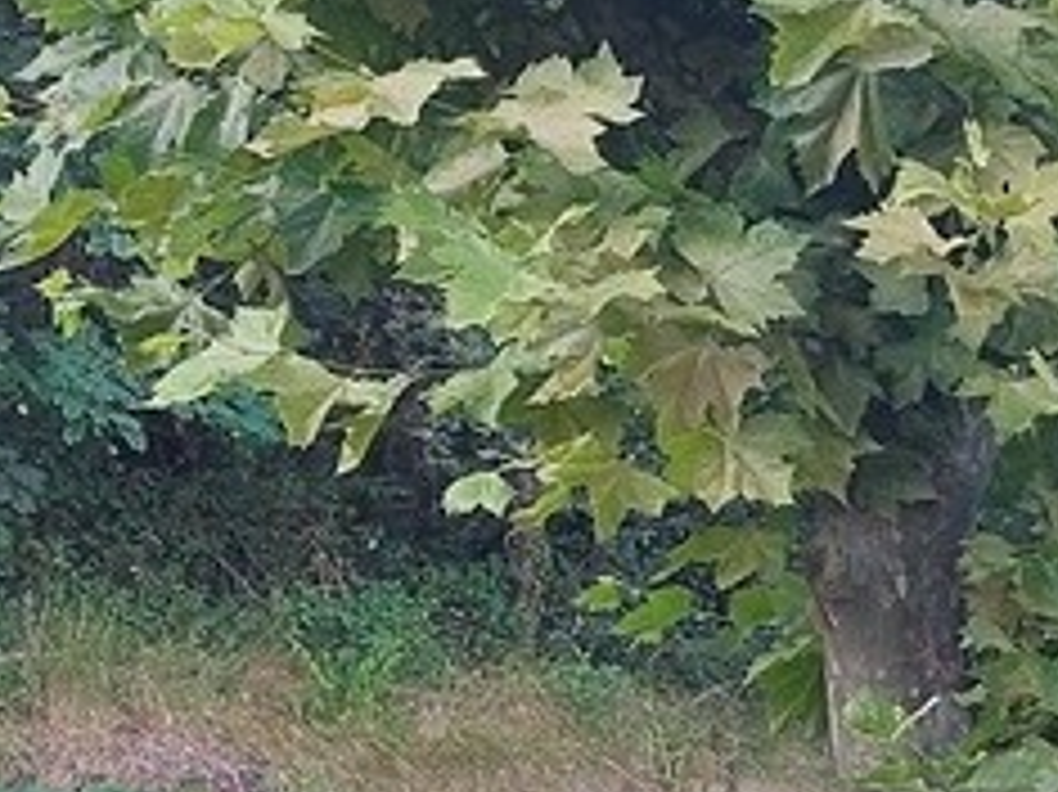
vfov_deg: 11.8
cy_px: 1285
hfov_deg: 14.1
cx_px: 2093
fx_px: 3605
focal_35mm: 118
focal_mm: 5.23
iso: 32
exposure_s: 1/50
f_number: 1.8
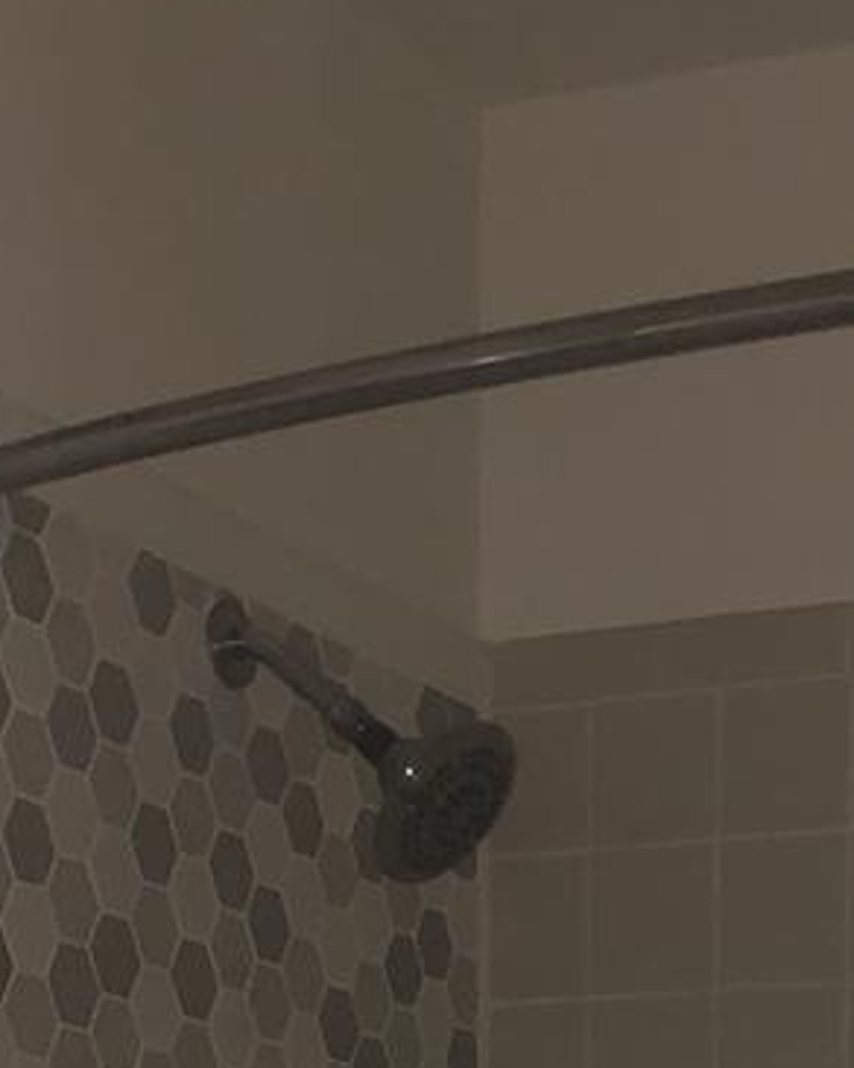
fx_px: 3633
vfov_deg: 14.0
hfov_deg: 13.3
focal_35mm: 115
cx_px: 798
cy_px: 2162
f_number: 1.8
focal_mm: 3.99
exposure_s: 1/17
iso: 80
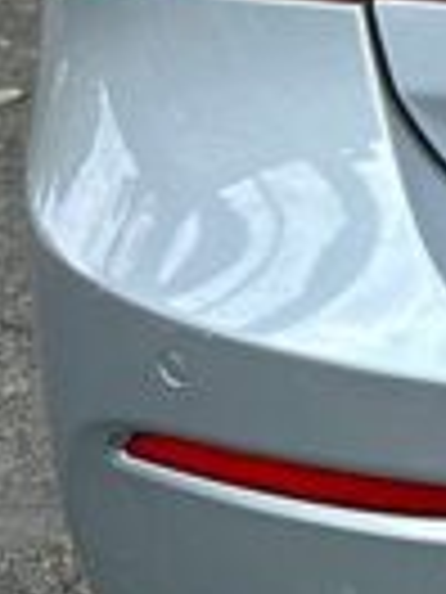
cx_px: 1473
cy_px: -14
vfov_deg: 13.3
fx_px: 2508
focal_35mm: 146
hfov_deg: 8.2
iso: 80
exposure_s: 1/1321
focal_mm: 6.86
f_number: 1.78
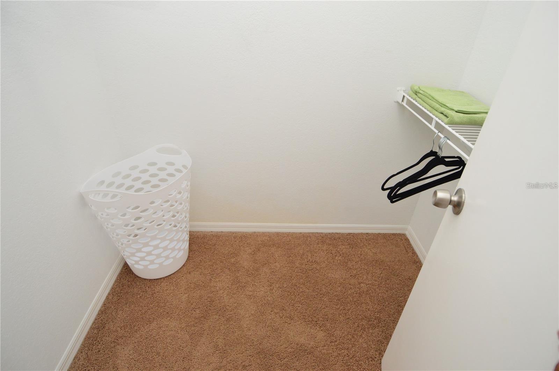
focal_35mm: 18
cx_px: 280
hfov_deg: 90.1
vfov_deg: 67.3
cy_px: 186
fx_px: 279
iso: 640
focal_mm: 12
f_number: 4
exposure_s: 1/60
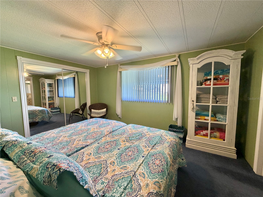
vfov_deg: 85.7
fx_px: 106
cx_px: 132
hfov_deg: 102.1
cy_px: 98
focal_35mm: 14
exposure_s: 1/60
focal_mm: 2.22
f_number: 2.2
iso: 160
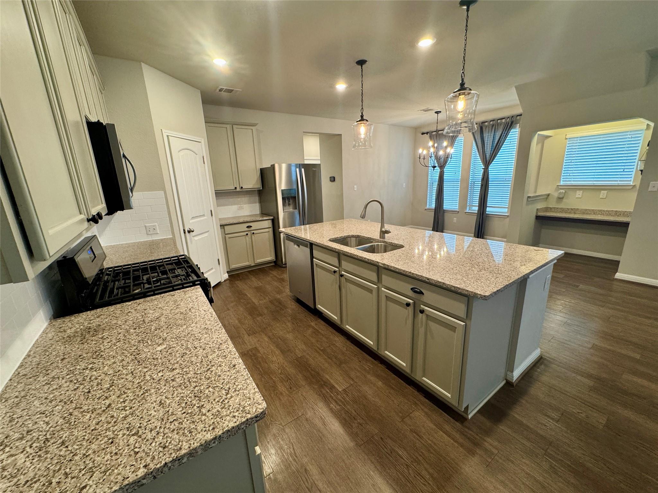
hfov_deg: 102.1
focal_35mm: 14
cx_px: 329
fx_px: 266
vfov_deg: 85.7
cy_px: 246
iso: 250
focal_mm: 2.22
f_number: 2.2
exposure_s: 1/60
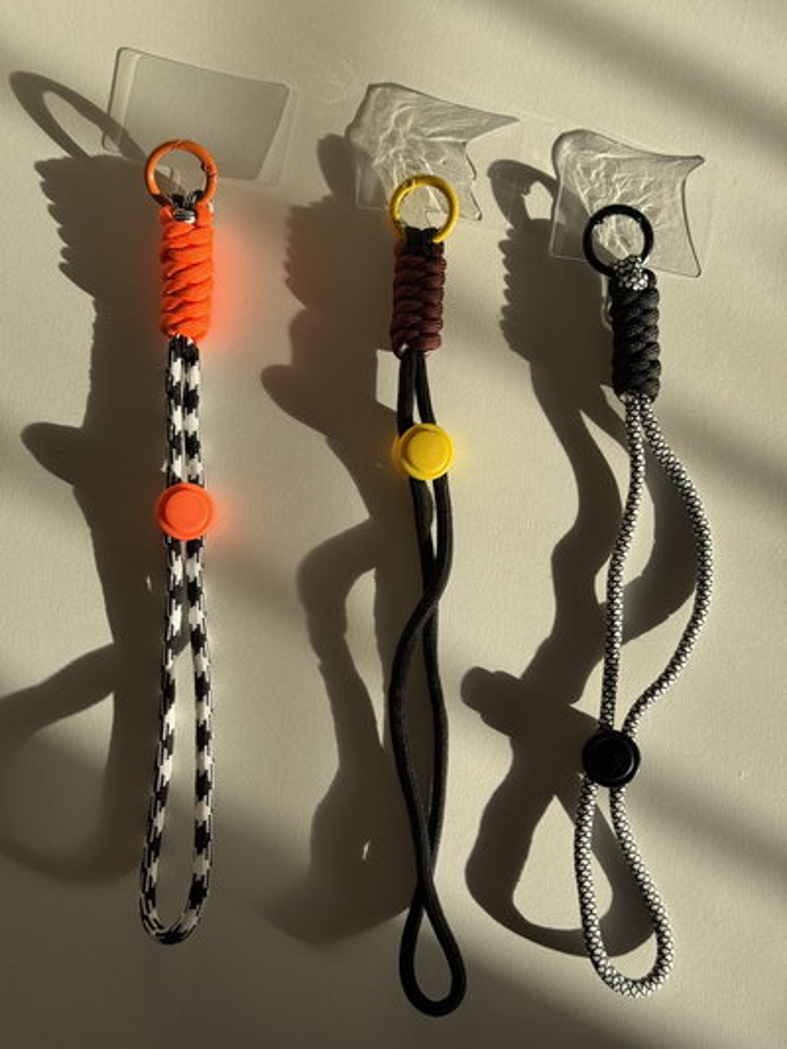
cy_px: 524
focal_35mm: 48
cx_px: 394
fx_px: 1454
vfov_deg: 39.6
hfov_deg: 30.3
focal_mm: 6.76
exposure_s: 1/1818
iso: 64
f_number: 1.78
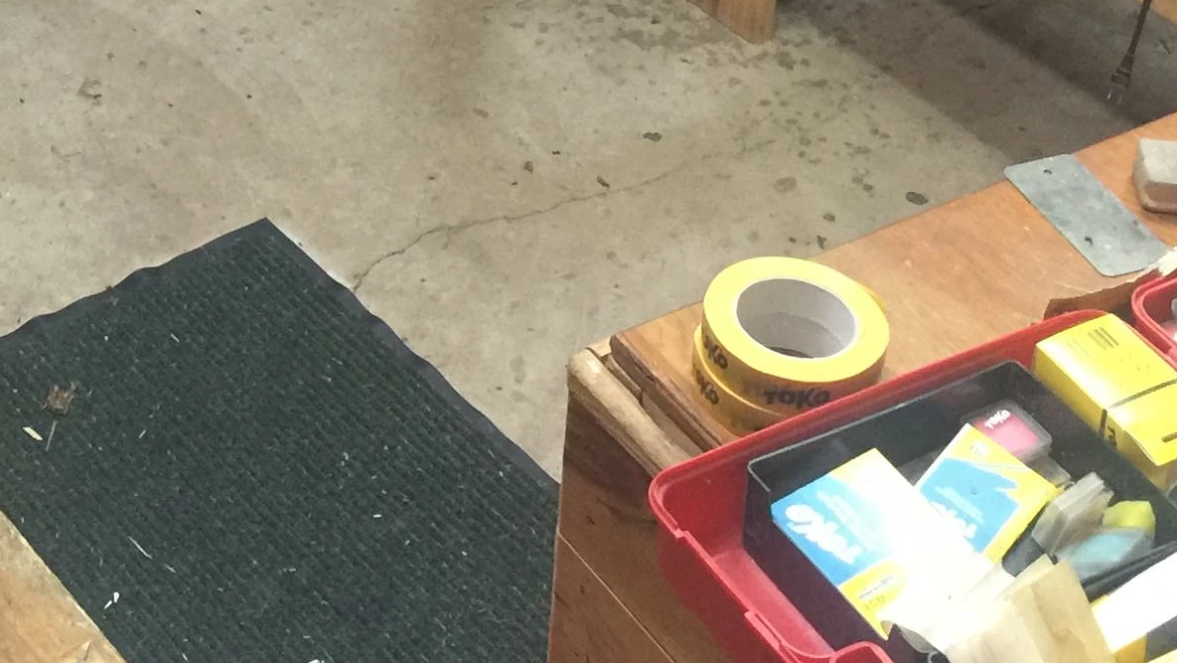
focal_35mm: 87
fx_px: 2716
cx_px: 118
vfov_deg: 12.7
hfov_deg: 23.8
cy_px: -510
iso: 80
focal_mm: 4.15
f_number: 2.2
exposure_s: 1/15
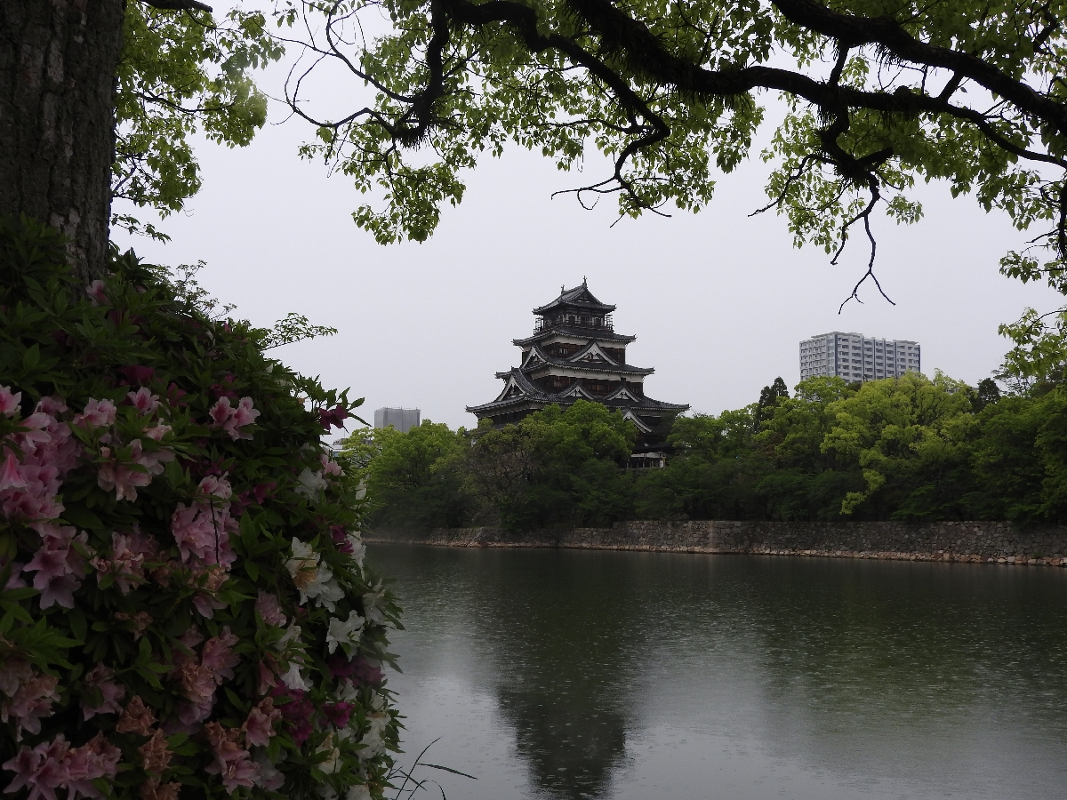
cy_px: 400
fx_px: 1079
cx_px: 534
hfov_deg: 52.6
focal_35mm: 35
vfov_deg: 40.7
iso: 100
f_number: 3.8
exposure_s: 1/640
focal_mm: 6.3
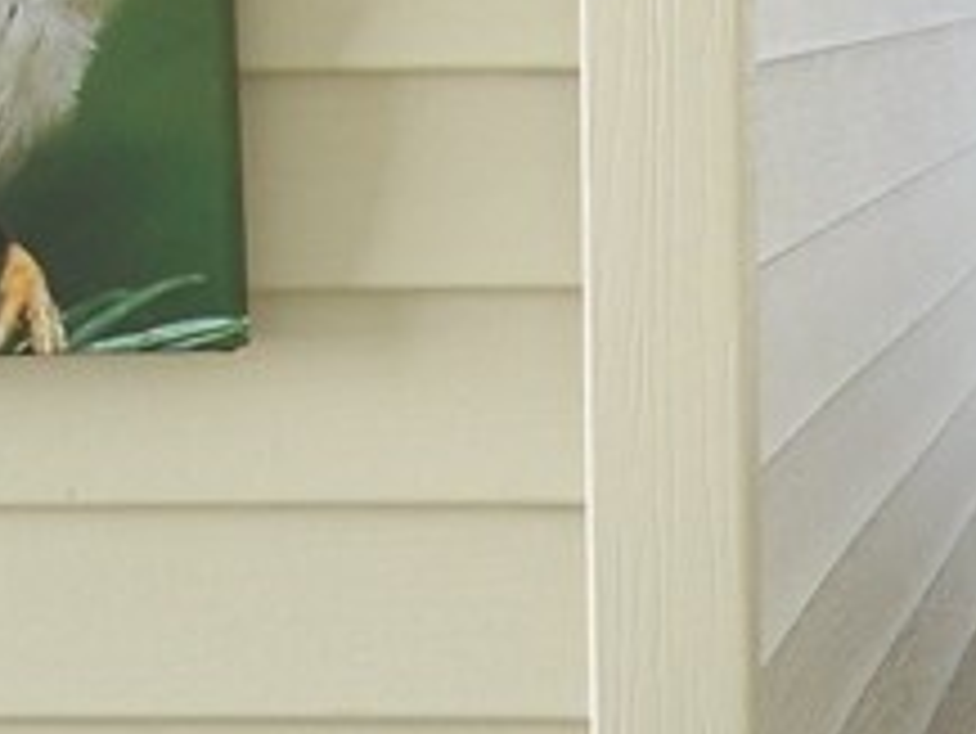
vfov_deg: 8.6
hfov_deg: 11.5
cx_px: 882
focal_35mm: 170
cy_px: 1027
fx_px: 4796
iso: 64
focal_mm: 5.85
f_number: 2.8
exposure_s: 1/50
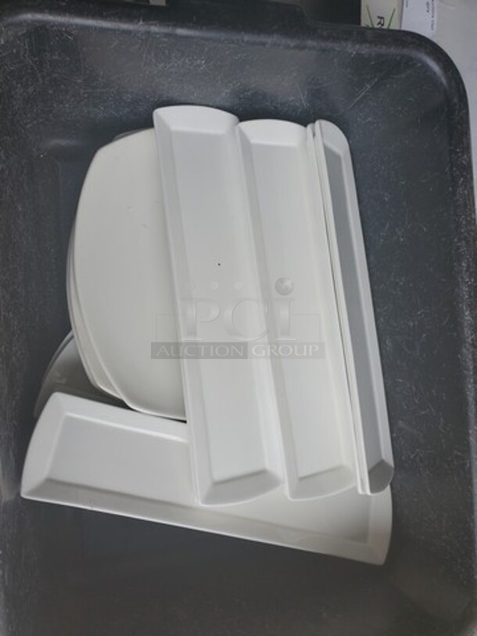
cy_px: 318
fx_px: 478
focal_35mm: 26
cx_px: 238
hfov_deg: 53.1
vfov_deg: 67.3
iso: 50
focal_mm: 4.3
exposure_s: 1/461
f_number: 2.4
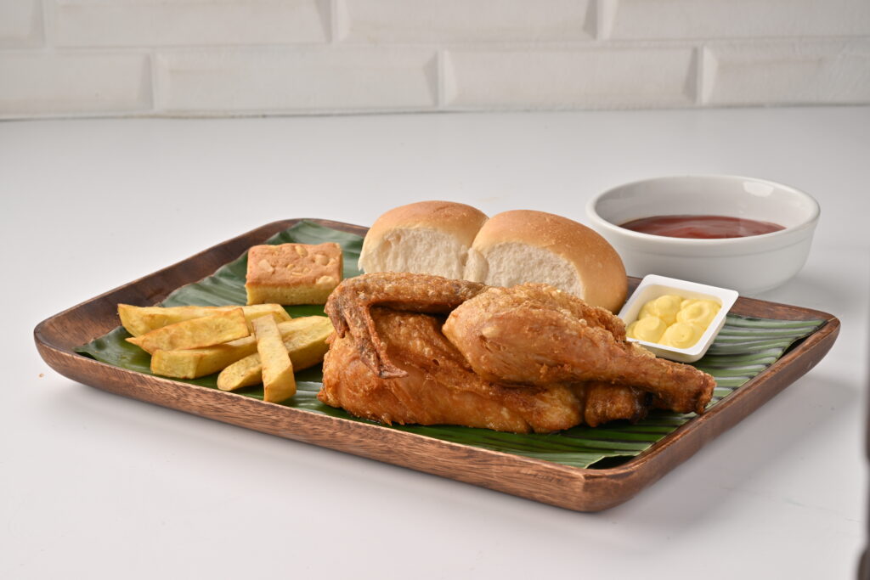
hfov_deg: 22.6
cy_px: 290
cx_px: 435
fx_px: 2175
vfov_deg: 15.2
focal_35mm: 90
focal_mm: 90
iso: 125
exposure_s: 1/125
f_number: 18
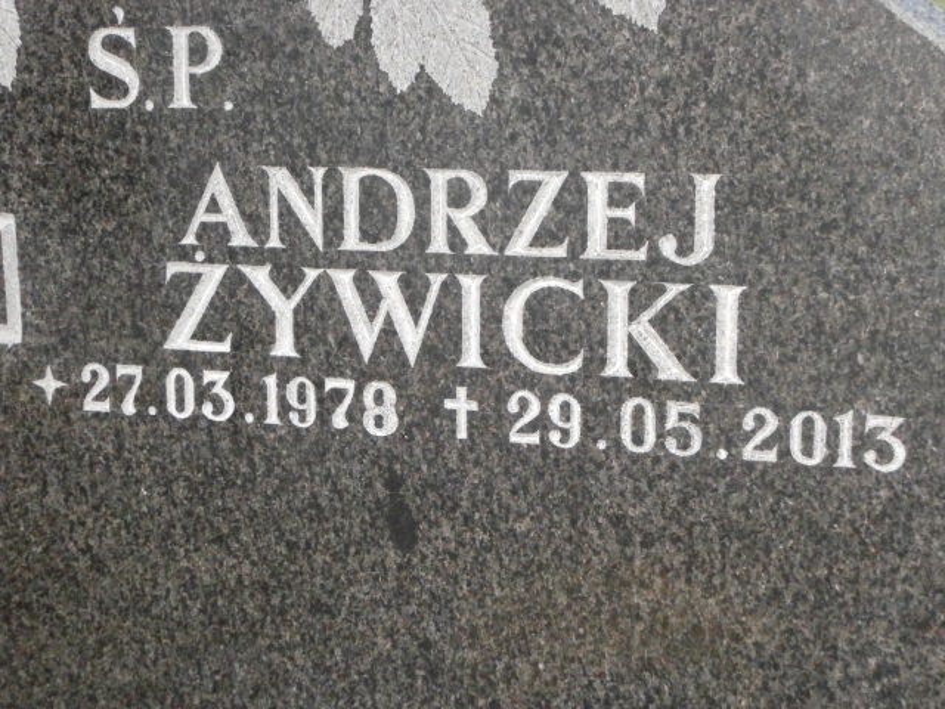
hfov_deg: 28.6
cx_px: 472
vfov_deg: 21.6
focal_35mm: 68
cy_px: 354
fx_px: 1856
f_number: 4.7
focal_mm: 12.1
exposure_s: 1/250
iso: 1600
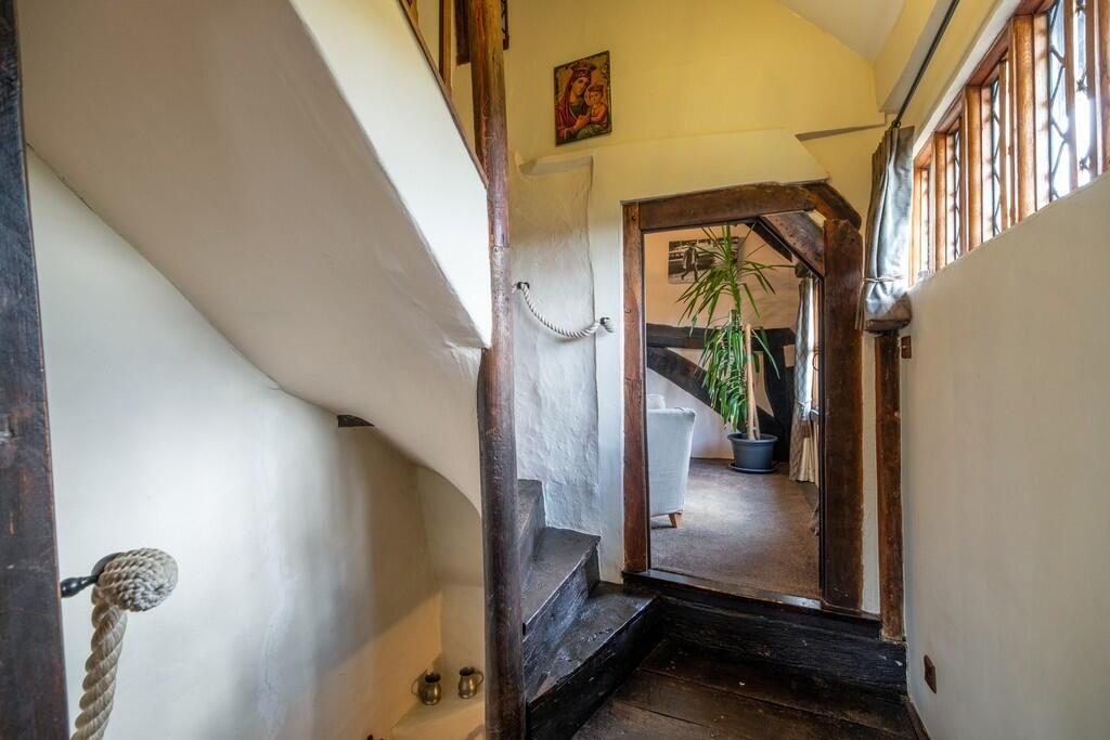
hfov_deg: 100.4
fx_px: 463
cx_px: 555
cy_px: 370
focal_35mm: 15
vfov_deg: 77.3
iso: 160
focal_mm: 10.1
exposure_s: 1/4
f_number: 7.1
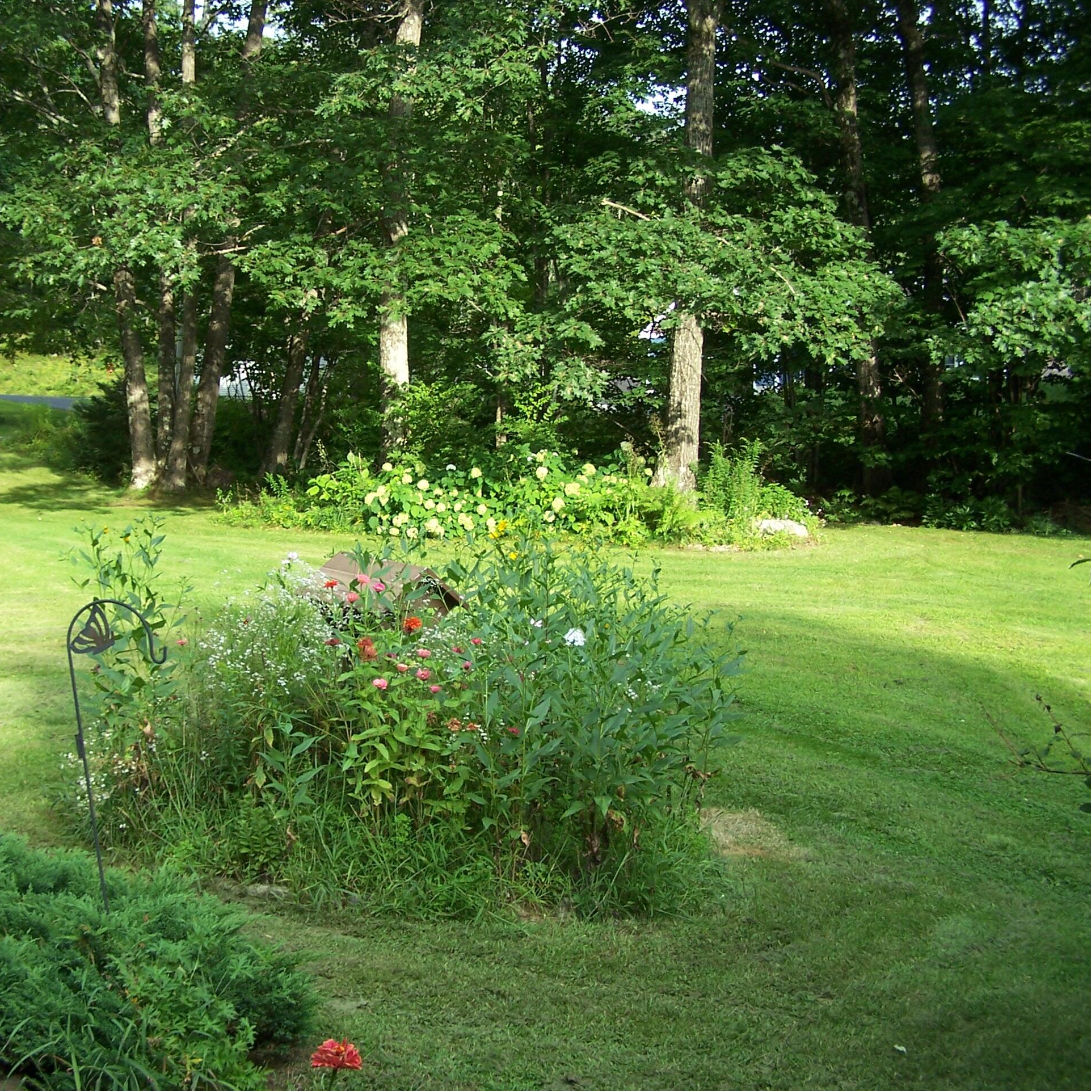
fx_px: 1605
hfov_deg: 37.3
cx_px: 416
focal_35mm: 45
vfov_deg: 37.6
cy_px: 545
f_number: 2.8
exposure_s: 1/180
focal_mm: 6.3
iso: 80
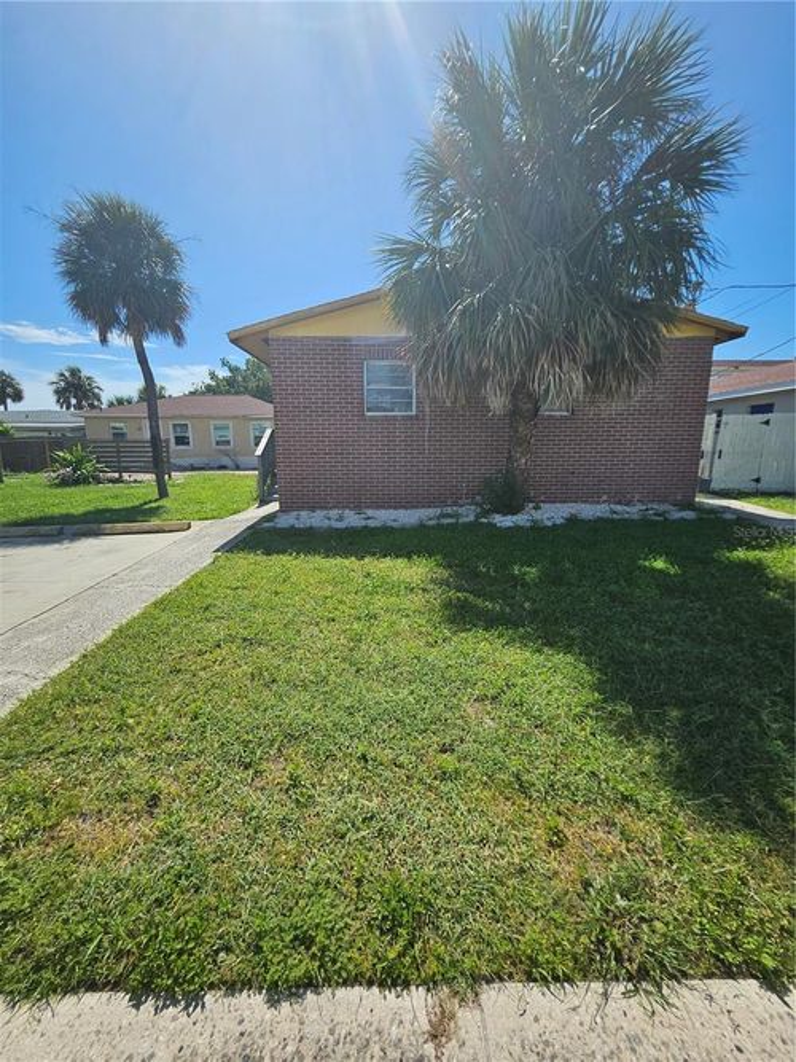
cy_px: 531
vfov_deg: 106.2
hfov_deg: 89.9
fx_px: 399
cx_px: 398
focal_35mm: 13
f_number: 2.2
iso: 32
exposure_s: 1/1756
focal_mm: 1.74
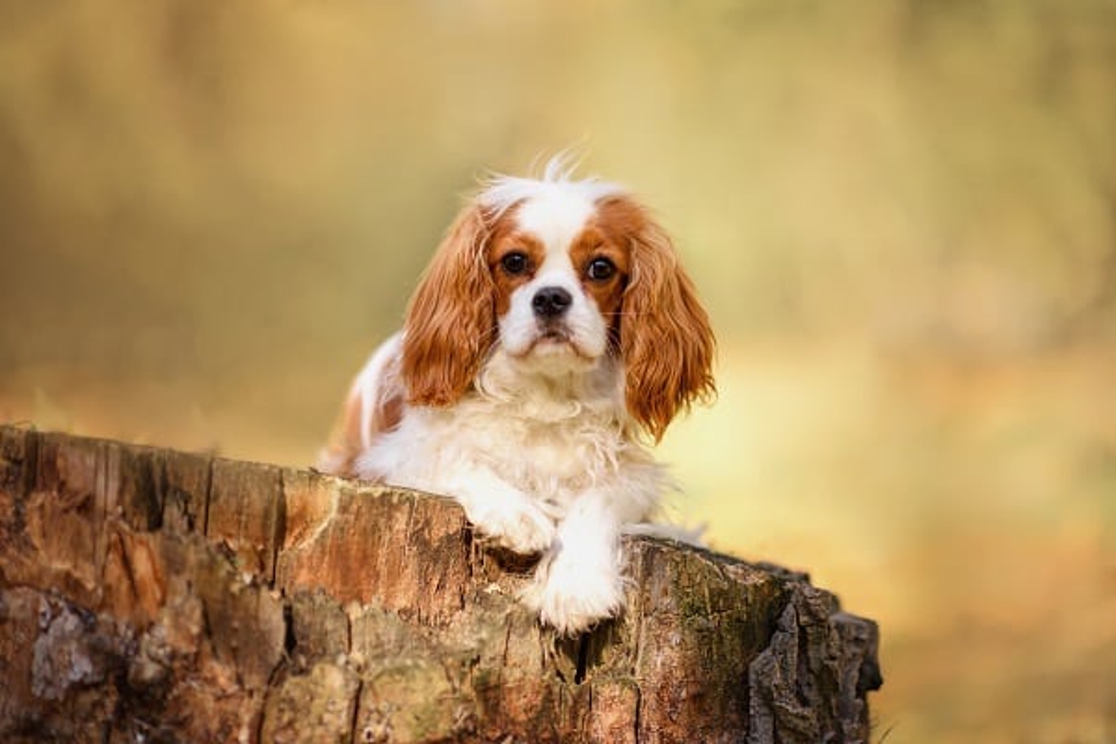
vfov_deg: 16.1
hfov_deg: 23.9
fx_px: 2635
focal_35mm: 85
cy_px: 372
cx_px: 558
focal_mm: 85
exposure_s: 1/4000
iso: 200
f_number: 1.8
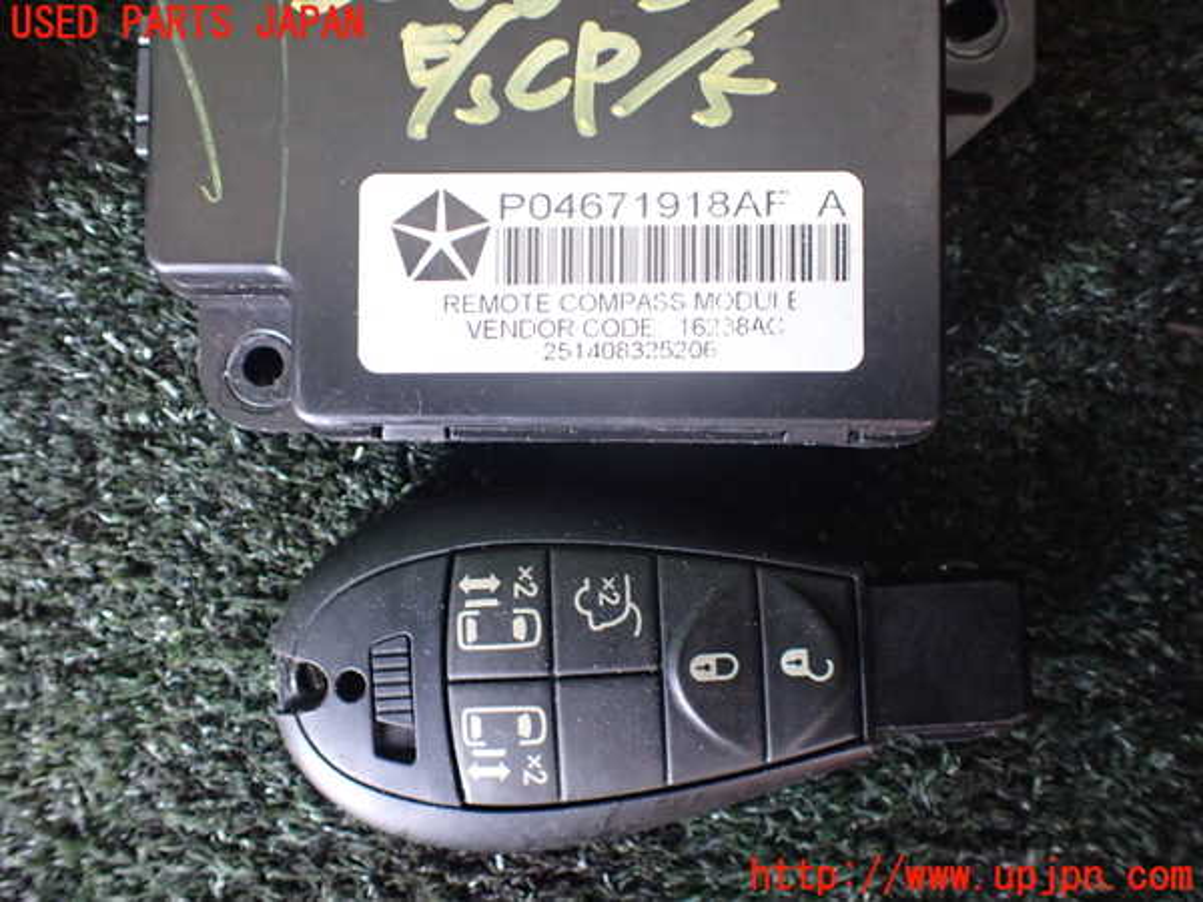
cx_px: 602
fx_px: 1043
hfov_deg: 60.0
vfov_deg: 46.8
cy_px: 451
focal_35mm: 30
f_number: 2.3
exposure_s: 1/50
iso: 800
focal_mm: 5.4
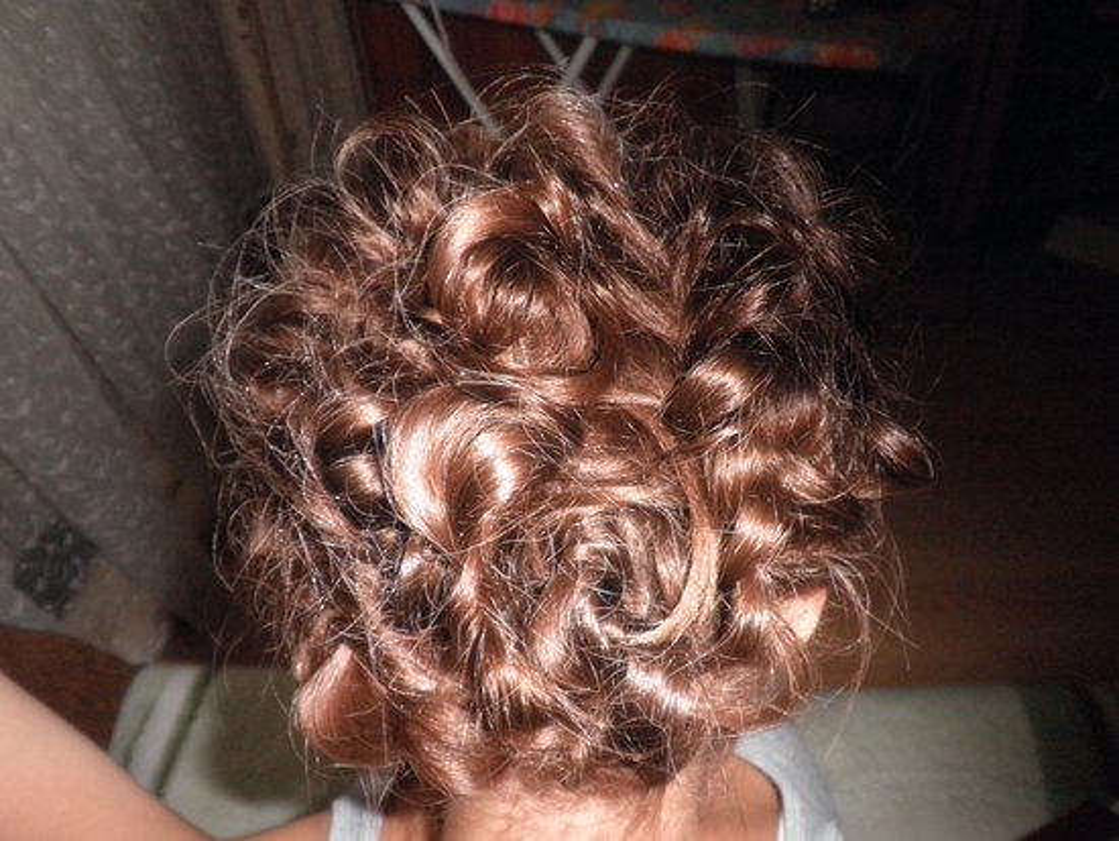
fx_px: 841
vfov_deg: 53.1
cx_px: 560
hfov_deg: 67.3
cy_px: 420
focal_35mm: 26
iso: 200
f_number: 7.8
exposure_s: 1/30
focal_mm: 4.65
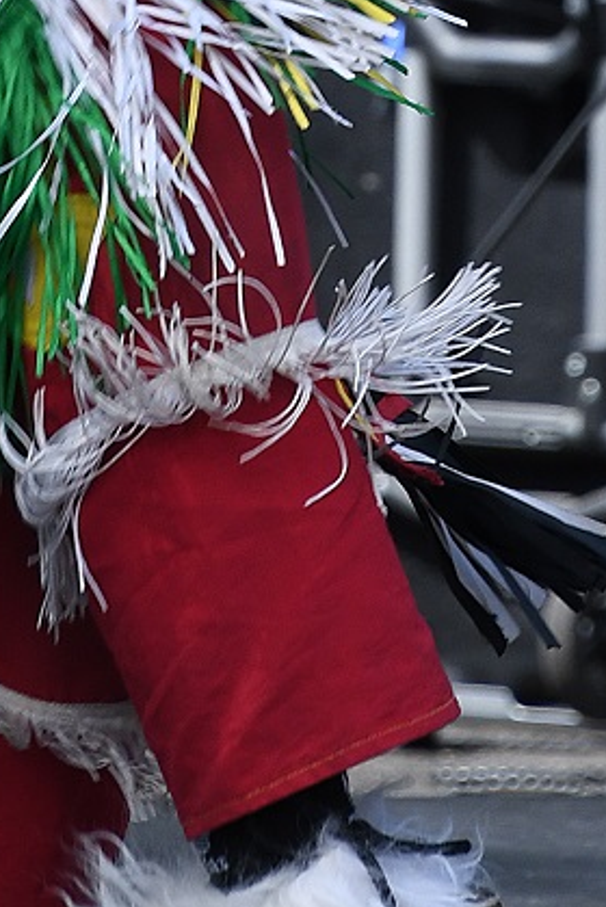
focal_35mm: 1011
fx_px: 25492
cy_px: -778
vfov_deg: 2.0
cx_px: 128
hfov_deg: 1.4
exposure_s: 1/500
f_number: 8
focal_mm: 145
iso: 400
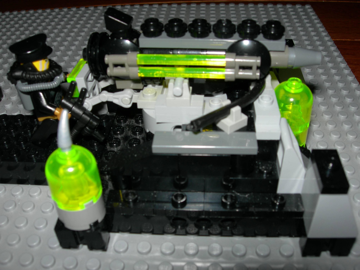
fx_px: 395
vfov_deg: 37.7
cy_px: 135
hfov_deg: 49.0
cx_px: 180
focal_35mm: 38
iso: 50
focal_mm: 7.8
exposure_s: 1/60.1
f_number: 4.8
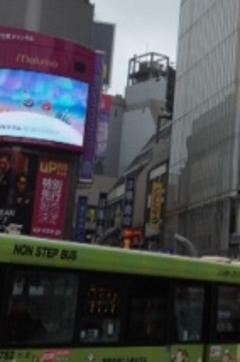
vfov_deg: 23.8
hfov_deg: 15.5
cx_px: 277
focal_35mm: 85
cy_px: 109
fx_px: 853
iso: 50
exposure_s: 1/398
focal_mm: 4.28
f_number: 2.4
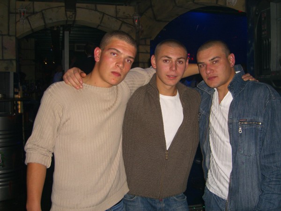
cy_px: 106
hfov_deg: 49.0
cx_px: 140
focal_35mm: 38
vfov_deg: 37.7
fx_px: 308
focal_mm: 7.9
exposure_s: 1/60
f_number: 2.8
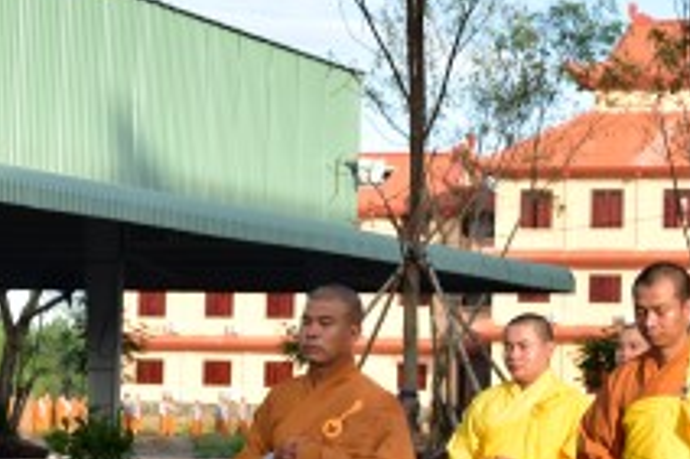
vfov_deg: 11.3
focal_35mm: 121
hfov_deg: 16.6
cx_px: 690
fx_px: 2317
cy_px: 340
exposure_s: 1/125
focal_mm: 40
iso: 100
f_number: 5.6
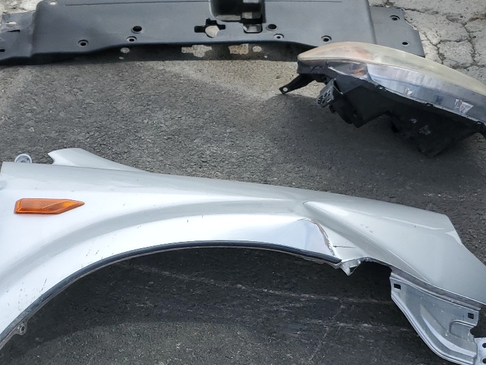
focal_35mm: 54
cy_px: 266
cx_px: 218
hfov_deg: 35.5
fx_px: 758
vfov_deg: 26.8
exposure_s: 1/2000
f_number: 1.5
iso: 50
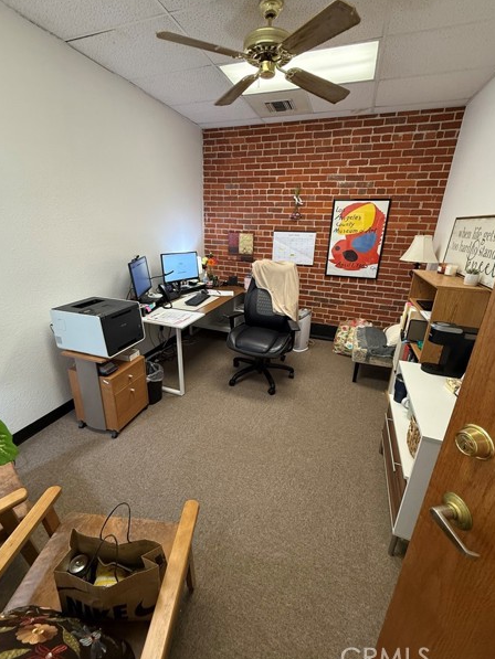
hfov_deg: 81.8
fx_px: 286
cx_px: 243
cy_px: 320
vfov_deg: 98.1
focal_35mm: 15
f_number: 2.2
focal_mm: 2.22
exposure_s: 1/60
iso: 250
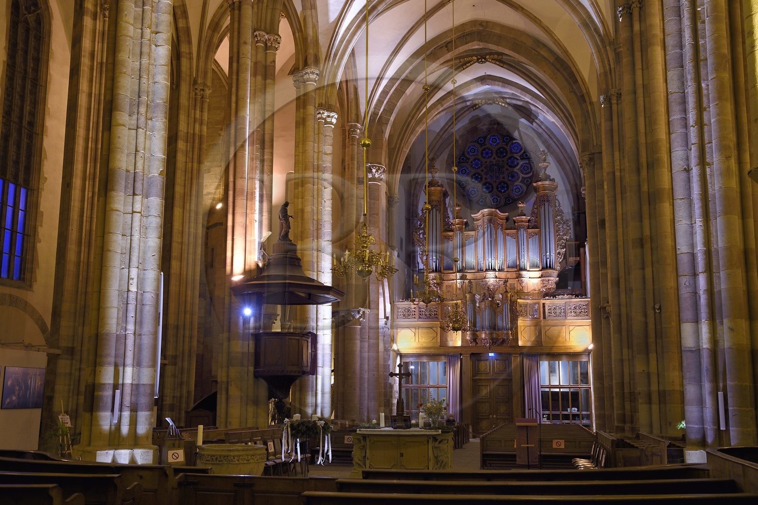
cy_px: 252
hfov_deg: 54.4
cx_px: 379
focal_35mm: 35
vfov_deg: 37.9
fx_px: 737
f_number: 5.6
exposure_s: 1/5
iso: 800
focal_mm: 35
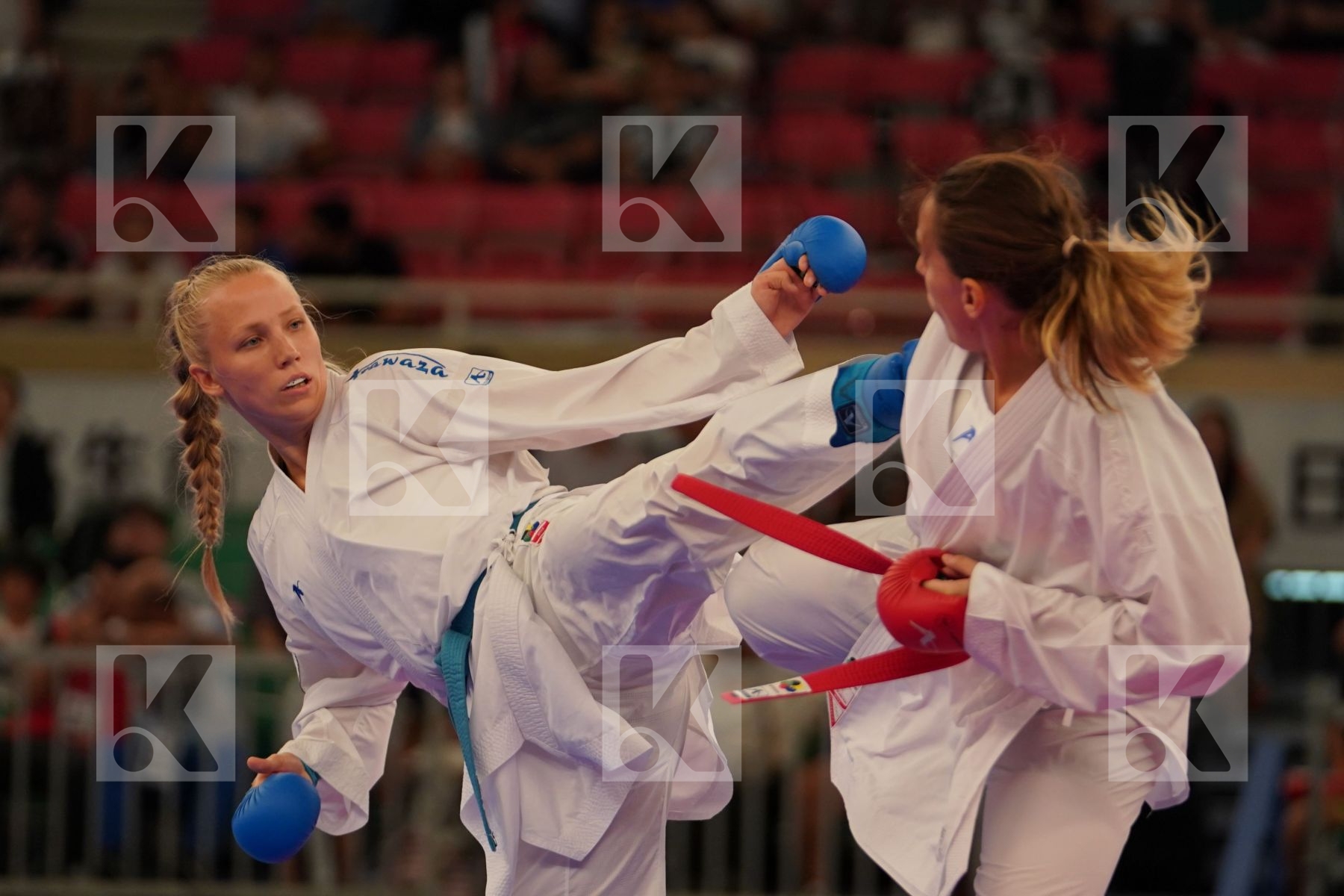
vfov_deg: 5.5
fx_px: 9407
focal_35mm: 252
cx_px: 672
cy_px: 448
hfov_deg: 8.2
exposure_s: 1/1000
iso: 1250
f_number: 2.8
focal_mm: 168
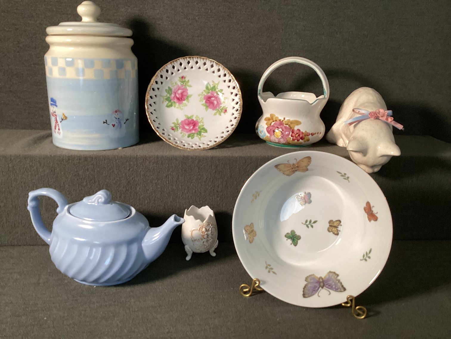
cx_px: 226
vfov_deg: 45.4
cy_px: 170
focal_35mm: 31
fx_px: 404
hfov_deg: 58.3
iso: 200
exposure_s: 1/60
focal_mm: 3.3
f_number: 2.4
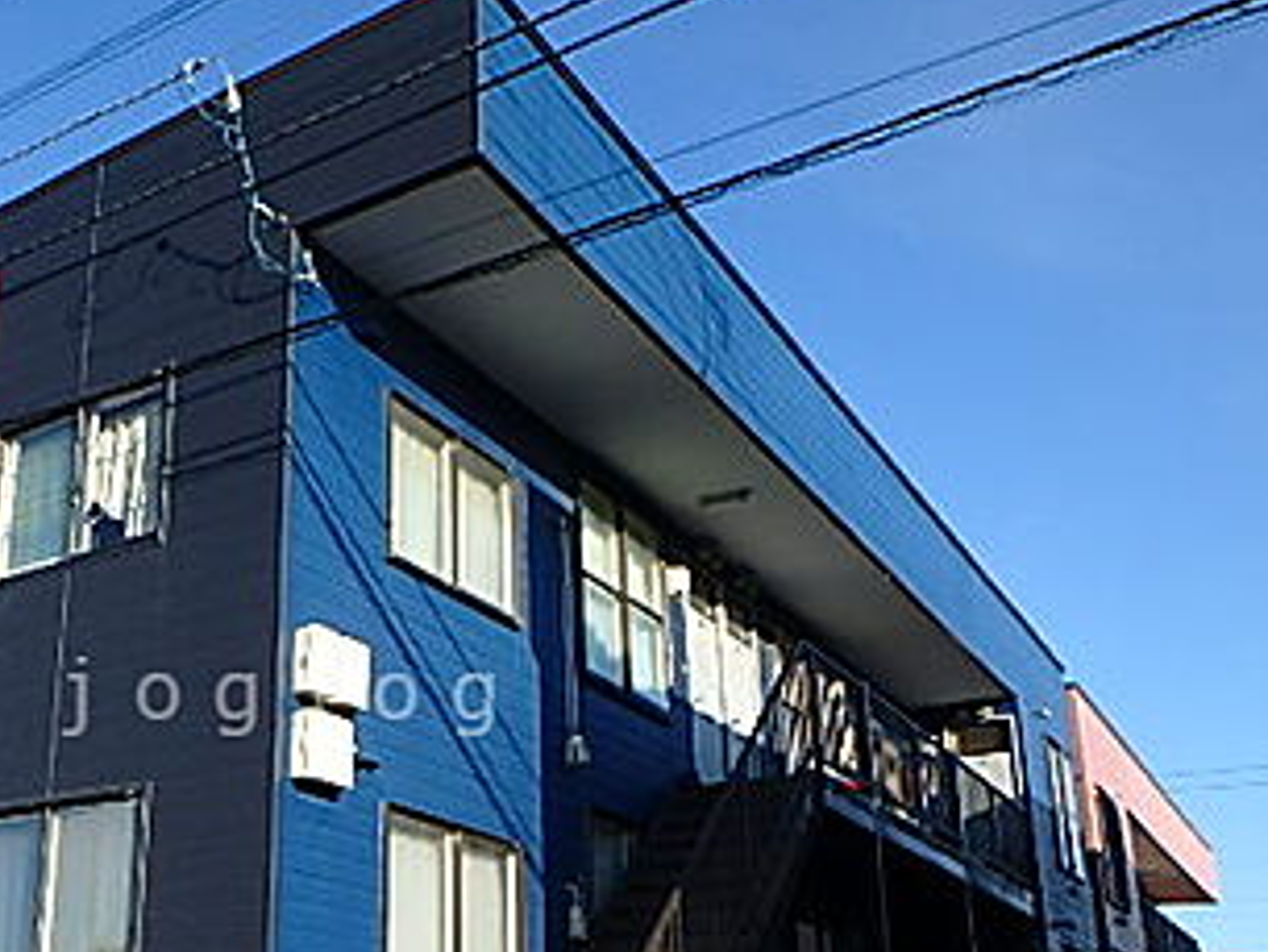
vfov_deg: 35.3
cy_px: 696
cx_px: 287
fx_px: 1466
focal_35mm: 40
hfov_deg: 44.9
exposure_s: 1/640
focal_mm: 4.2
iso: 125
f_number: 3.9
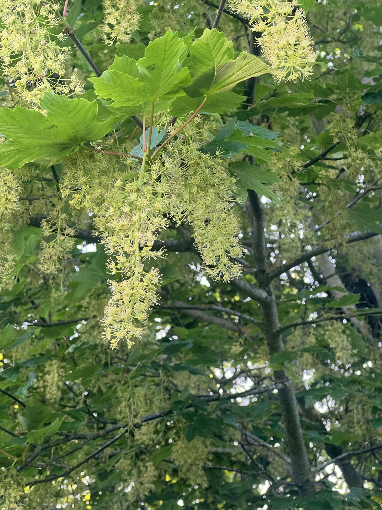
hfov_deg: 19.1
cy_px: 255
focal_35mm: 77
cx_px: 191
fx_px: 1133
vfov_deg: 25.3
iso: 160
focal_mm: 9
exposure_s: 1/99
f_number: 2.8
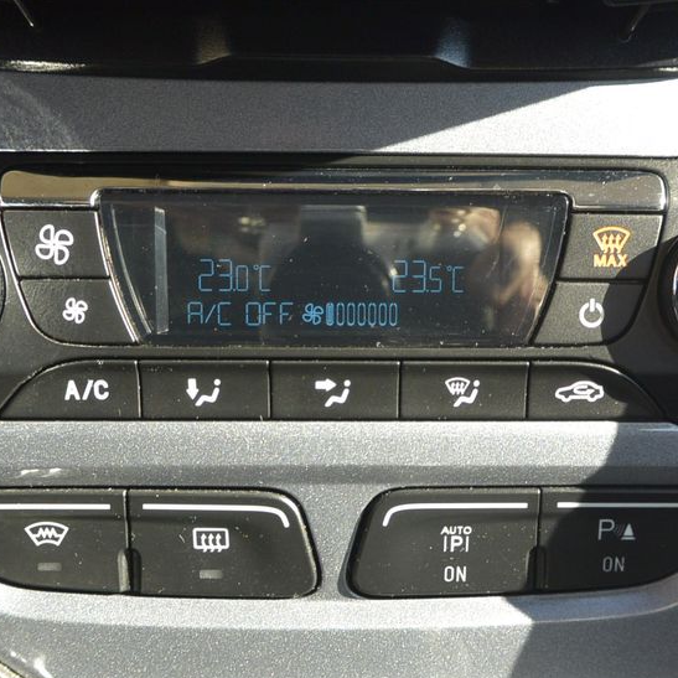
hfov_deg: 39.2
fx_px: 953
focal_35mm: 43
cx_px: 361
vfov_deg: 39.0
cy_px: 401
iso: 200
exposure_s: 1/200
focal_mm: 10
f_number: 3.5
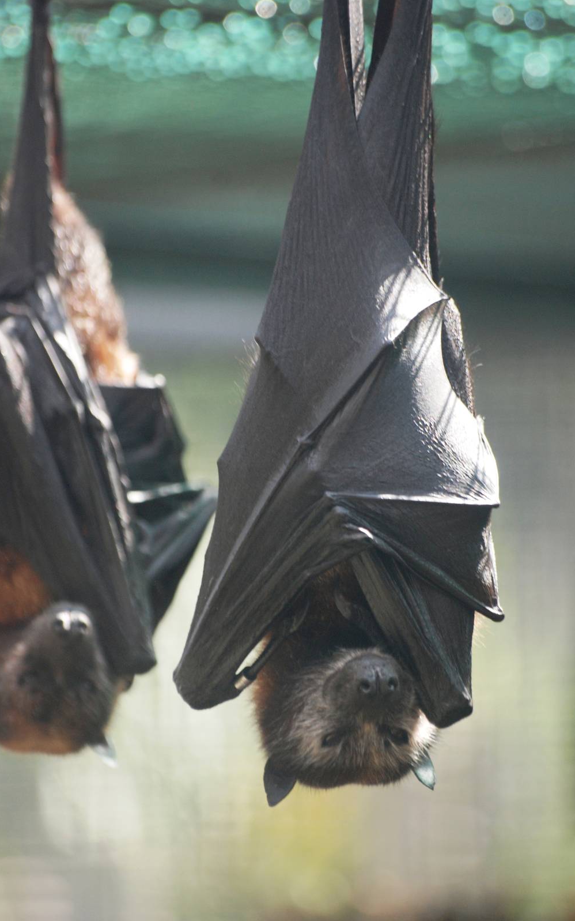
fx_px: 9228
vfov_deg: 5.7
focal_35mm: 368
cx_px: 288
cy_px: 460
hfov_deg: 3.6
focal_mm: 240
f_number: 5.3
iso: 400
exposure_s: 1/200
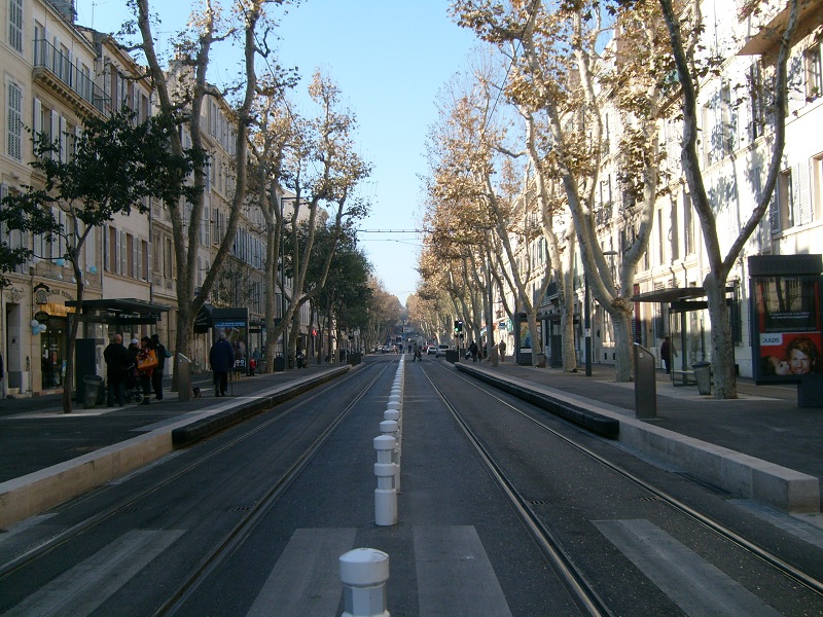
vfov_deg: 40.7
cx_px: 412
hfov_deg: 52.6
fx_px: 832
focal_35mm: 35
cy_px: 308
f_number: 7.1
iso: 80
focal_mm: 5.8
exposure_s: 1/125
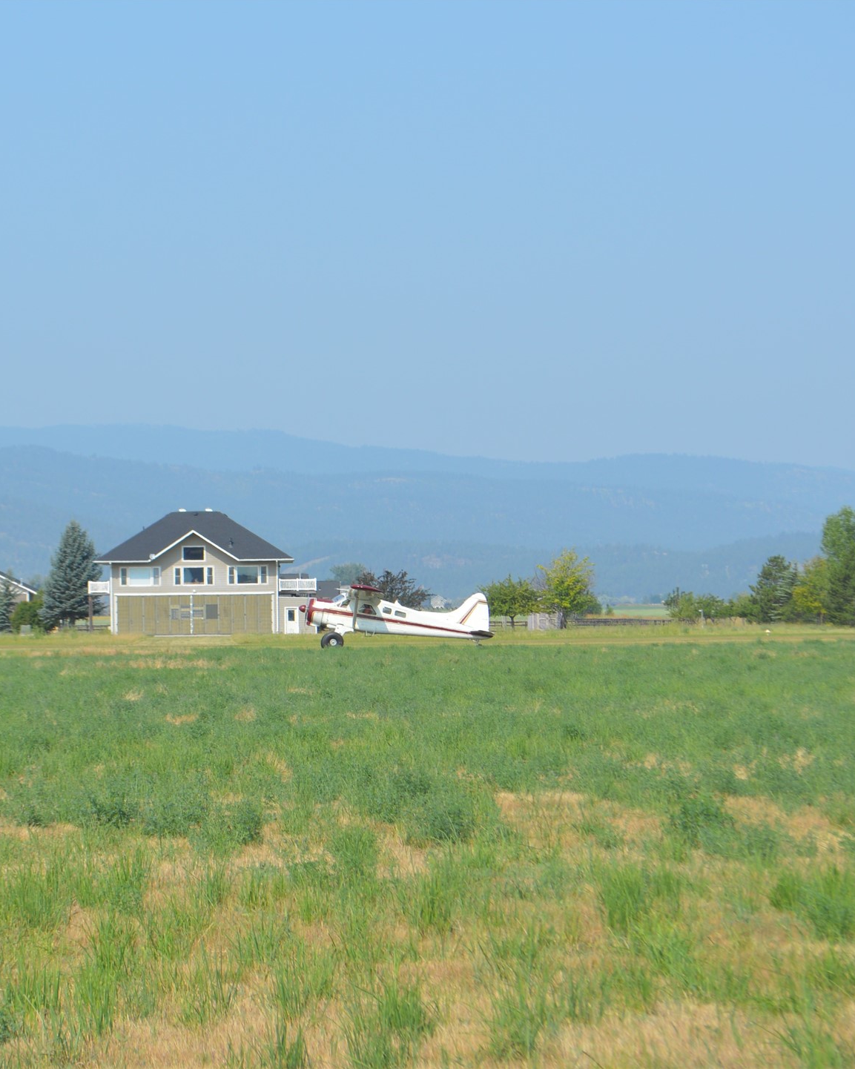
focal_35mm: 117
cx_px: 293
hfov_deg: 13.2
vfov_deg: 16.5
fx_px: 3693
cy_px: 534
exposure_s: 1/250
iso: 100
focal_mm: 55
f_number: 8
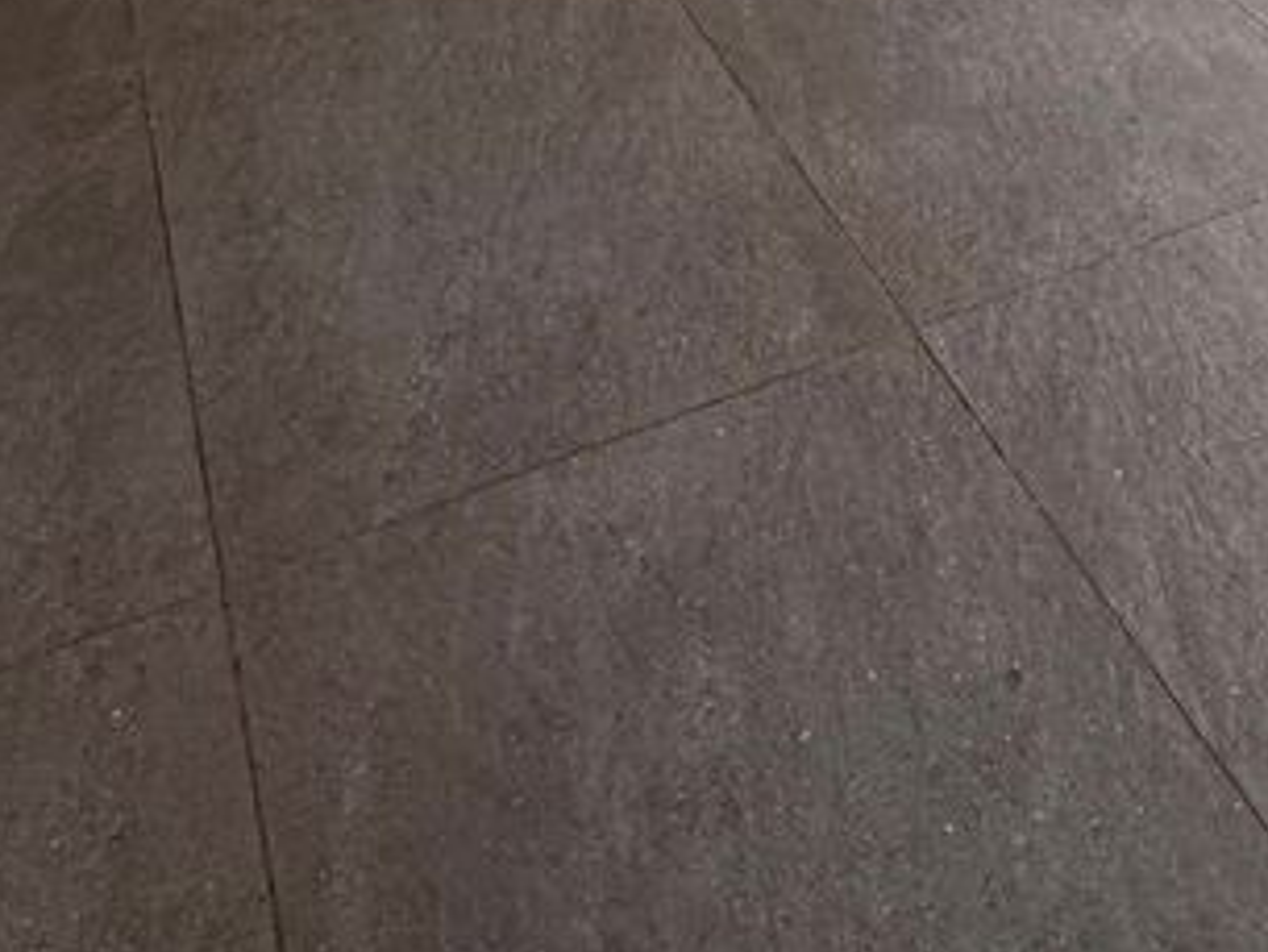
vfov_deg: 18.9
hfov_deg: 33.1
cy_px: -852
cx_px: 1143
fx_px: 2015
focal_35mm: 55
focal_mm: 2.22
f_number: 2.2
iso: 160
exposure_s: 1/99
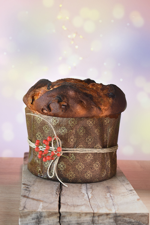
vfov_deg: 29.2
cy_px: 112
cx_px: 75
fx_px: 431
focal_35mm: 69
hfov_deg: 19.7
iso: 100
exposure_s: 1/6
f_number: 5.3
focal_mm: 46
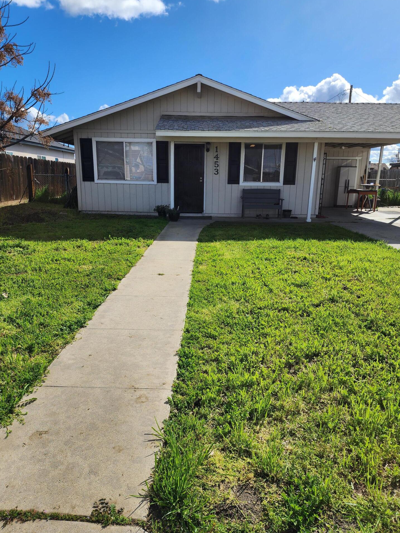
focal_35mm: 24
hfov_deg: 56.8
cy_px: 266
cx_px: 196
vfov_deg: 71.6
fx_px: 370
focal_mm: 6.4
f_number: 1.8
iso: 12
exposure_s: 1/1501
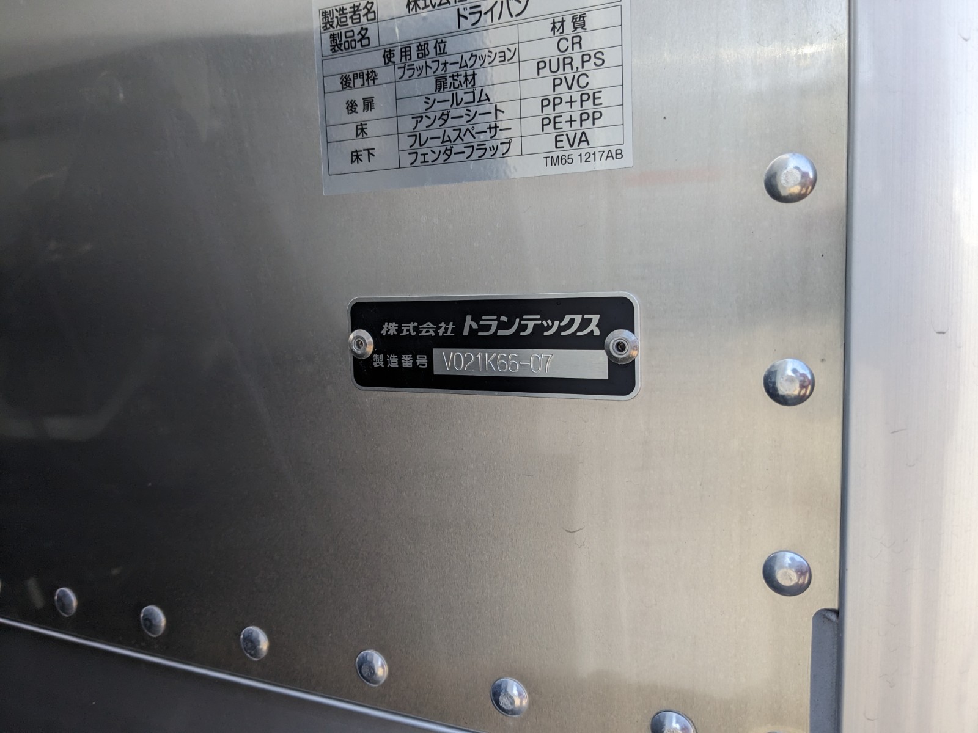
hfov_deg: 65.3
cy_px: 366
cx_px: 489
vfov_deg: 51.4
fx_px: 763
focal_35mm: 27
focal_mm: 4.38
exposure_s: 1/344
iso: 52
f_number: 1.73
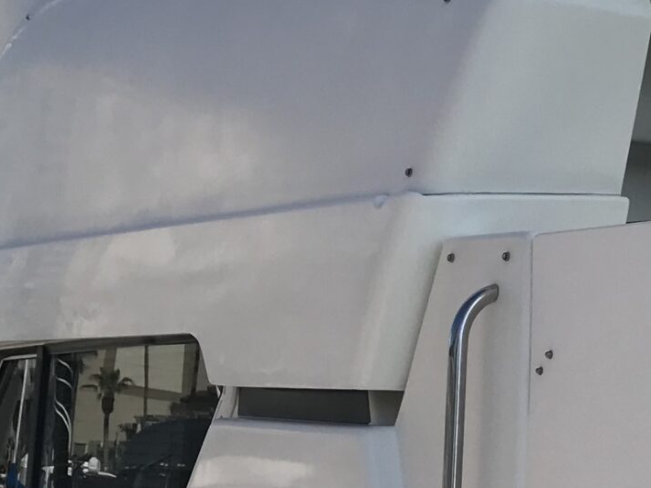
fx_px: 1899
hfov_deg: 18.5
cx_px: 776
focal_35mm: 101
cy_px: 383
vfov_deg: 14.6
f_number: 1.8
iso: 20
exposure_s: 1/2994
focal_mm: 3.99
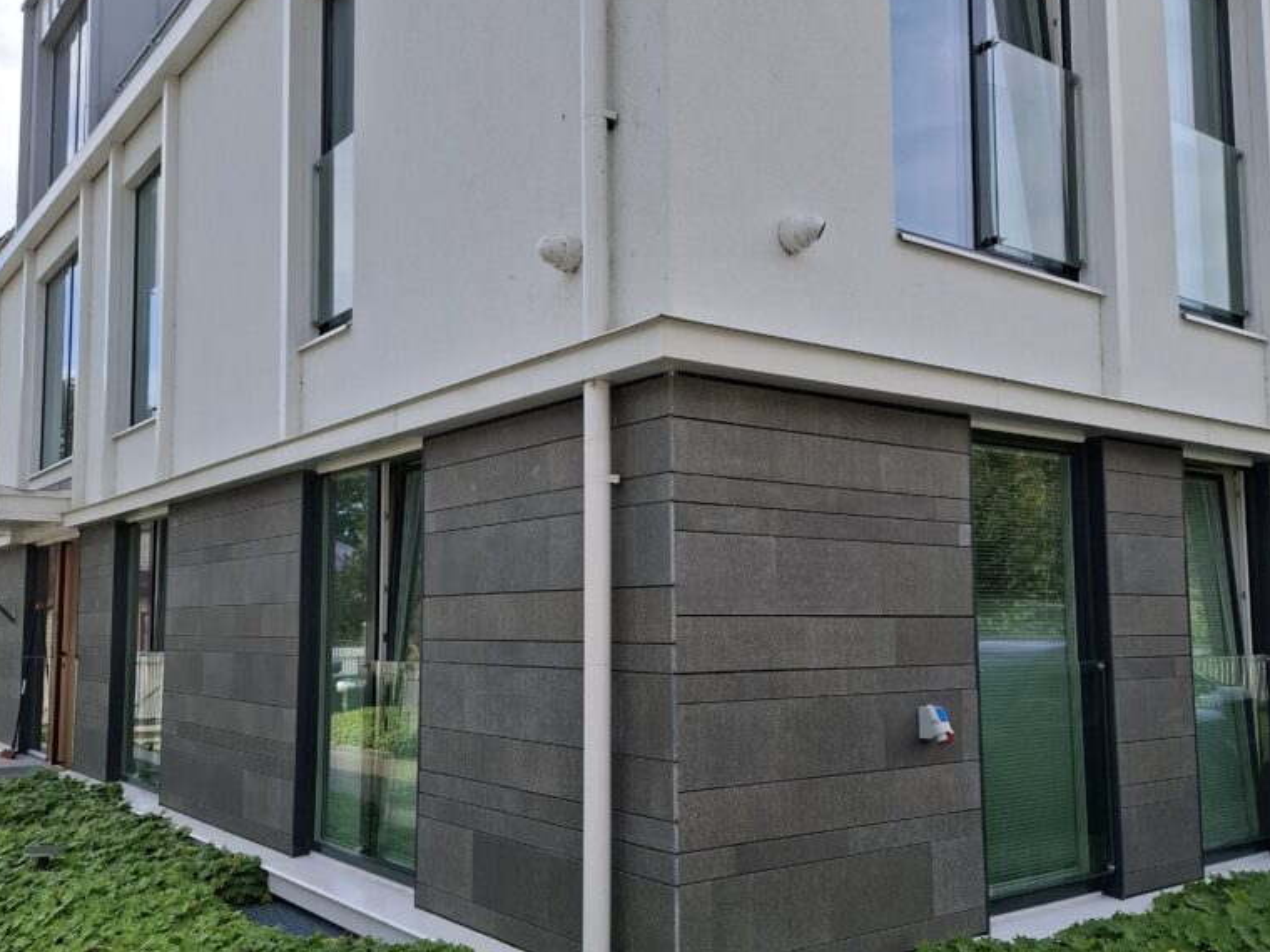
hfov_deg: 58.4
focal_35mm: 31
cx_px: 633
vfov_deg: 45.4
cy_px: 511
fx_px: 1137
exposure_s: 1/1531
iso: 50
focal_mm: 5.54
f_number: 1.8
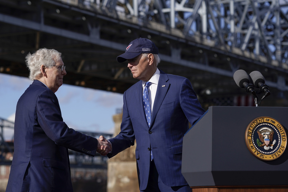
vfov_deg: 13.0
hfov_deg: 19.4
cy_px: 84
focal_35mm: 105
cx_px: 115
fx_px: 840
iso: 100
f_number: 4
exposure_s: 1/2000
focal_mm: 85
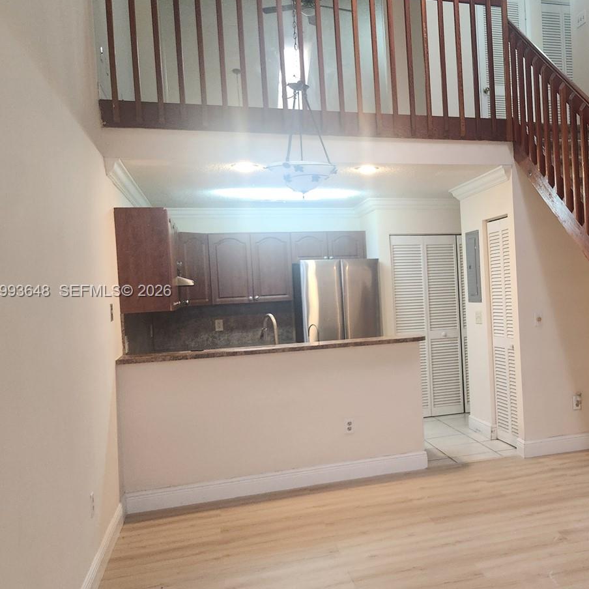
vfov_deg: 46.0
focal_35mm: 36
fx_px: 693
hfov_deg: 43.4
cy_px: 292
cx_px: 490
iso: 400
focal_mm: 5.4
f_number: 1.8
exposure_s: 1/120
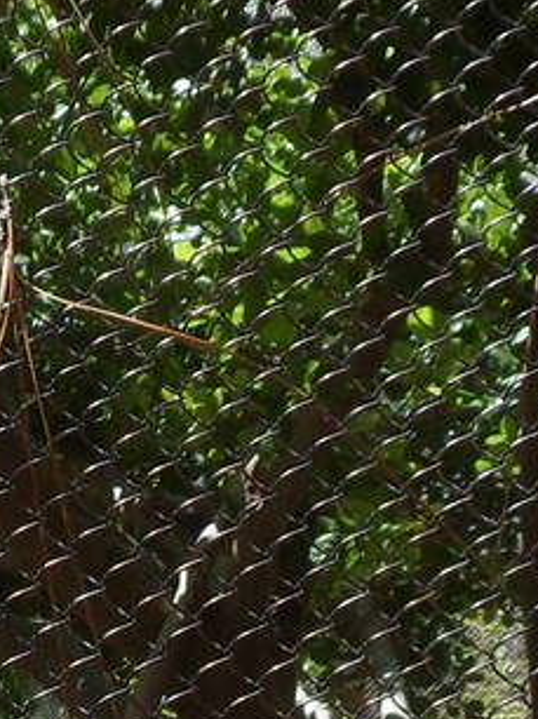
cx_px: 87
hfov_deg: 8.3
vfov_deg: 10.8
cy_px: 959
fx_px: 3694
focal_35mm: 178
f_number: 3.7
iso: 80
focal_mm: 5.7
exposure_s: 1/350
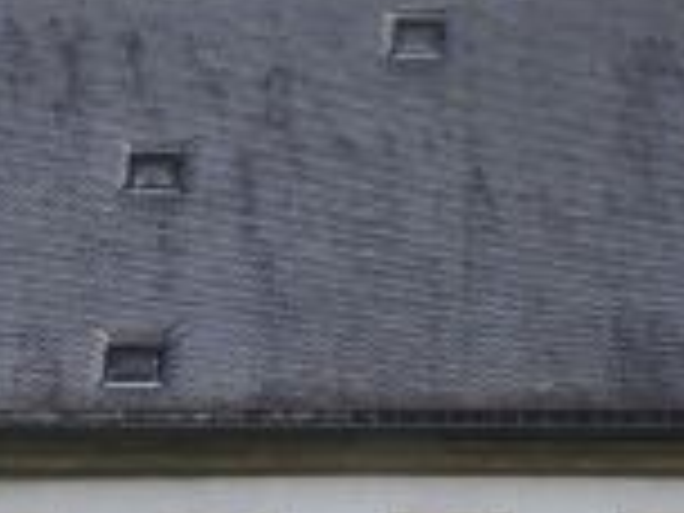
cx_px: 518
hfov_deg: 9.4
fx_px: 4150
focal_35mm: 210
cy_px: 738
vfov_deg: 7.0
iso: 100
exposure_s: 1/640
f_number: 4
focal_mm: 20
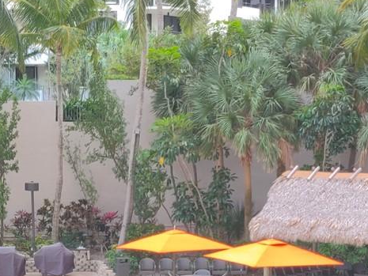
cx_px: 92
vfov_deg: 16.8
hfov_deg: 22.5
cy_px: 268
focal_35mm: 86
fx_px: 914
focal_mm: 4.25
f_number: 1.7
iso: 100
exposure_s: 1/125
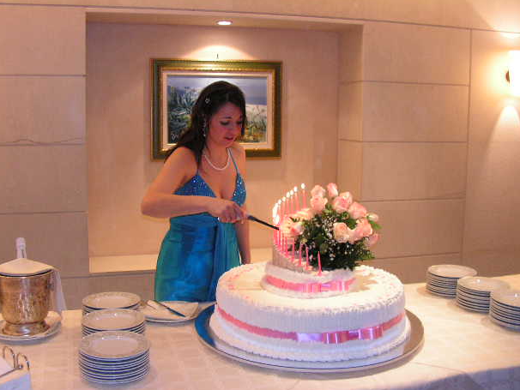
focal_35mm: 38
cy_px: 203
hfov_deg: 49.0
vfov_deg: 37.7
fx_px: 571
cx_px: 253
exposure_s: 1/40
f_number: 3.2
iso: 200
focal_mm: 6
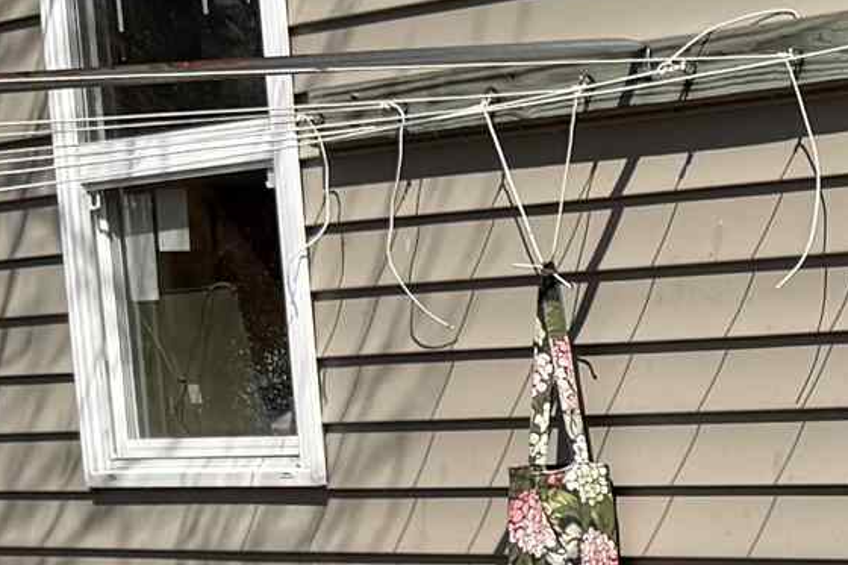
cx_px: 1437
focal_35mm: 137
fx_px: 3226
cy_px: 615
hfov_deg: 13.7
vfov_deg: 9.9
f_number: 1.78
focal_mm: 6.76
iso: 80
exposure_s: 1/7353
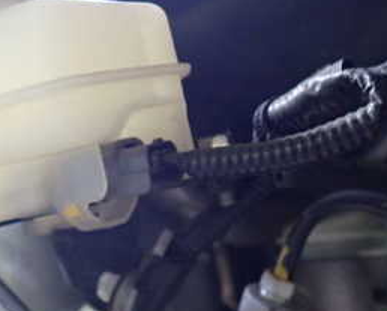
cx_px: 159
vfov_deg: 22.5
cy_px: 177
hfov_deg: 27.8
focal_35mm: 68
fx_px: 780
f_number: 2.3
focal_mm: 5.4
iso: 640
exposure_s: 1/30
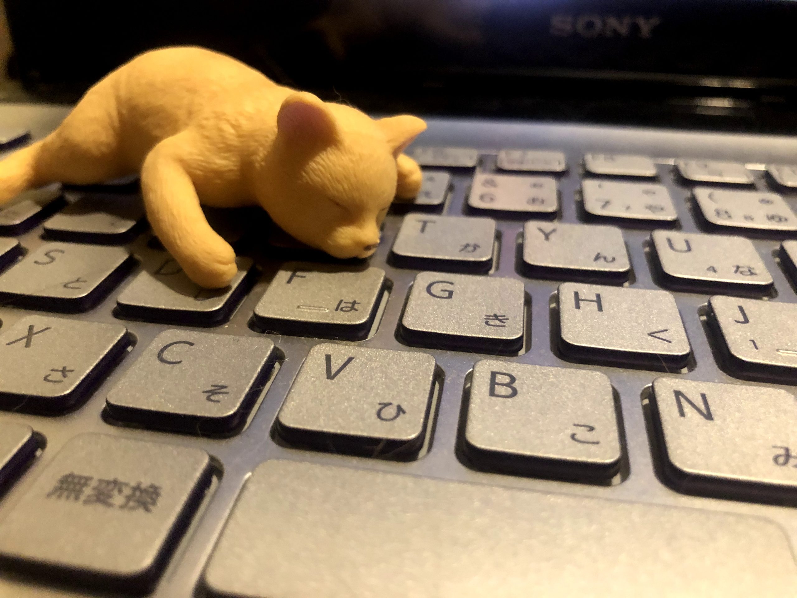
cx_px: 398
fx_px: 645
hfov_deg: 63.4
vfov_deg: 49.7
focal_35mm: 28
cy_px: 299
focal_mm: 3.99
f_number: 1.8
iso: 100
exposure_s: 1/4
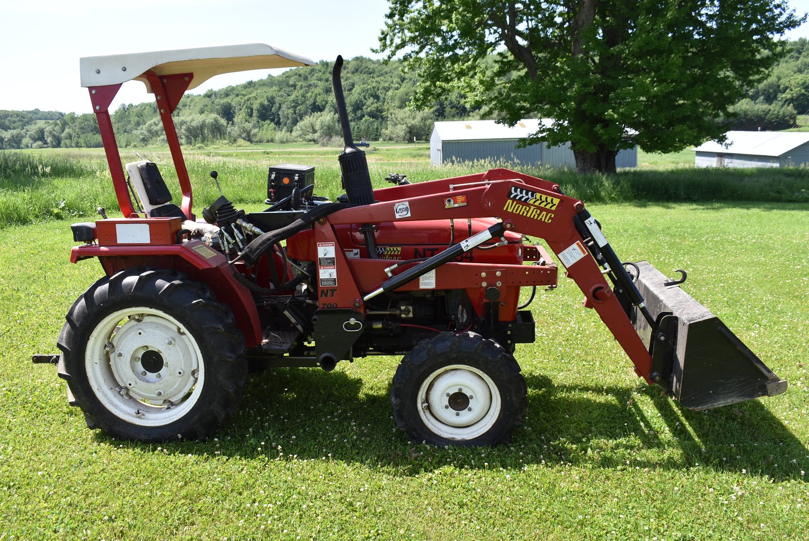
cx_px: 404
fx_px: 742
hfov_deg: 57.2
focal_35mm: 33
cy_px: 270
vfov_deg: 40.0
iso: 200
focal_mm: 22
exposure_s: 1/250
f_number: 7.1
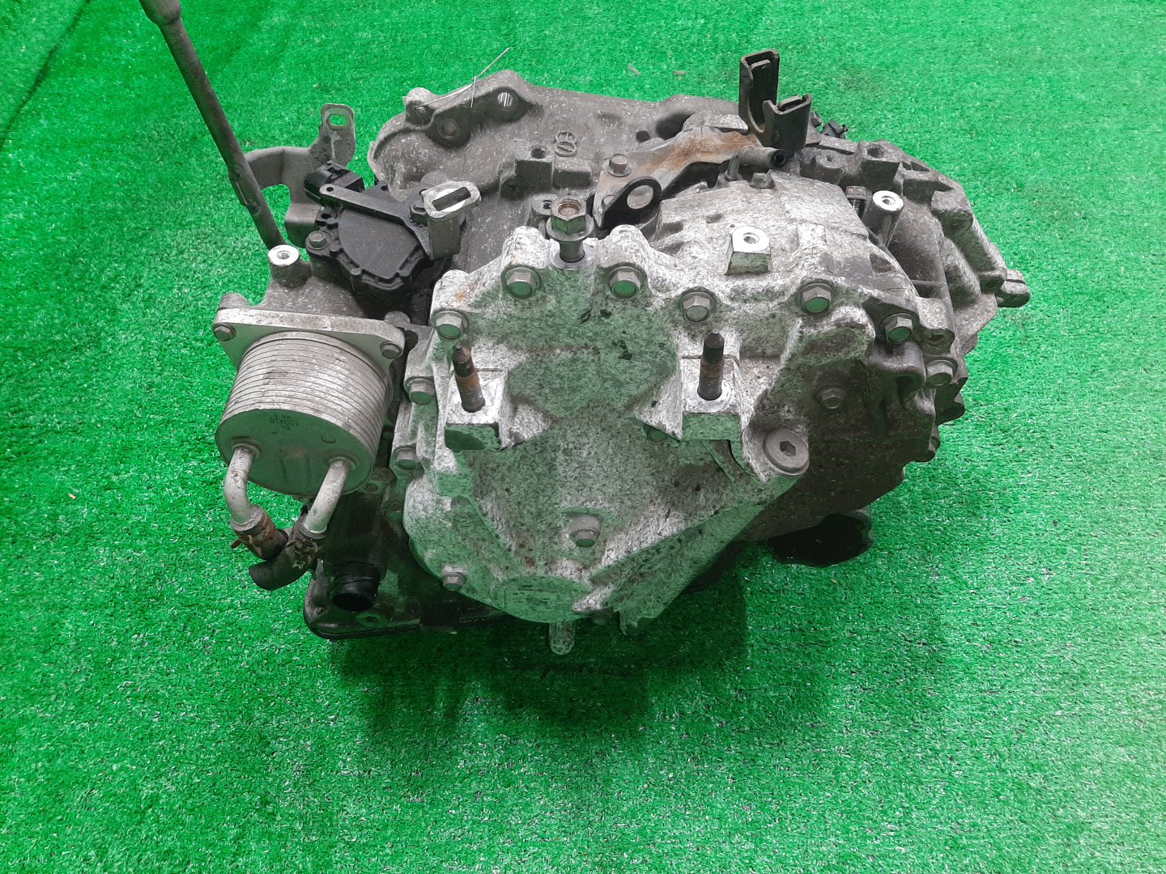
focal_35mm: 26
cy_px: 437
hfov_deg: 67.3
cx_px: 583
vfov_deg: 53.1
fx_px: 876
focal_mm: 3.93
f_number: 1.7
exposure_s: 1/50
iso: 167
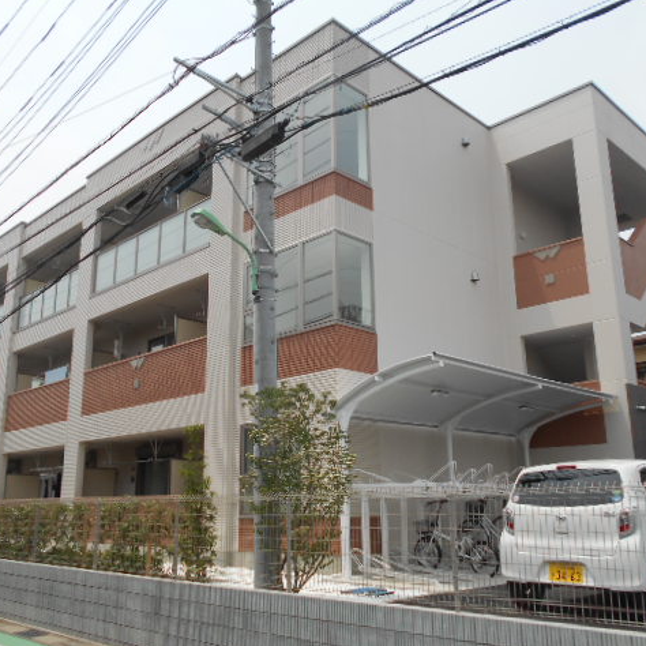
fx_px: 655
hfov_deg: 52.5
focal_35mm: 31
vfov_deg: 52.5
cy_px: 323
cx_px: 309
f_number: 3.2
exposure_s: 1/1000
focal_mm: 4.6
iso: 80
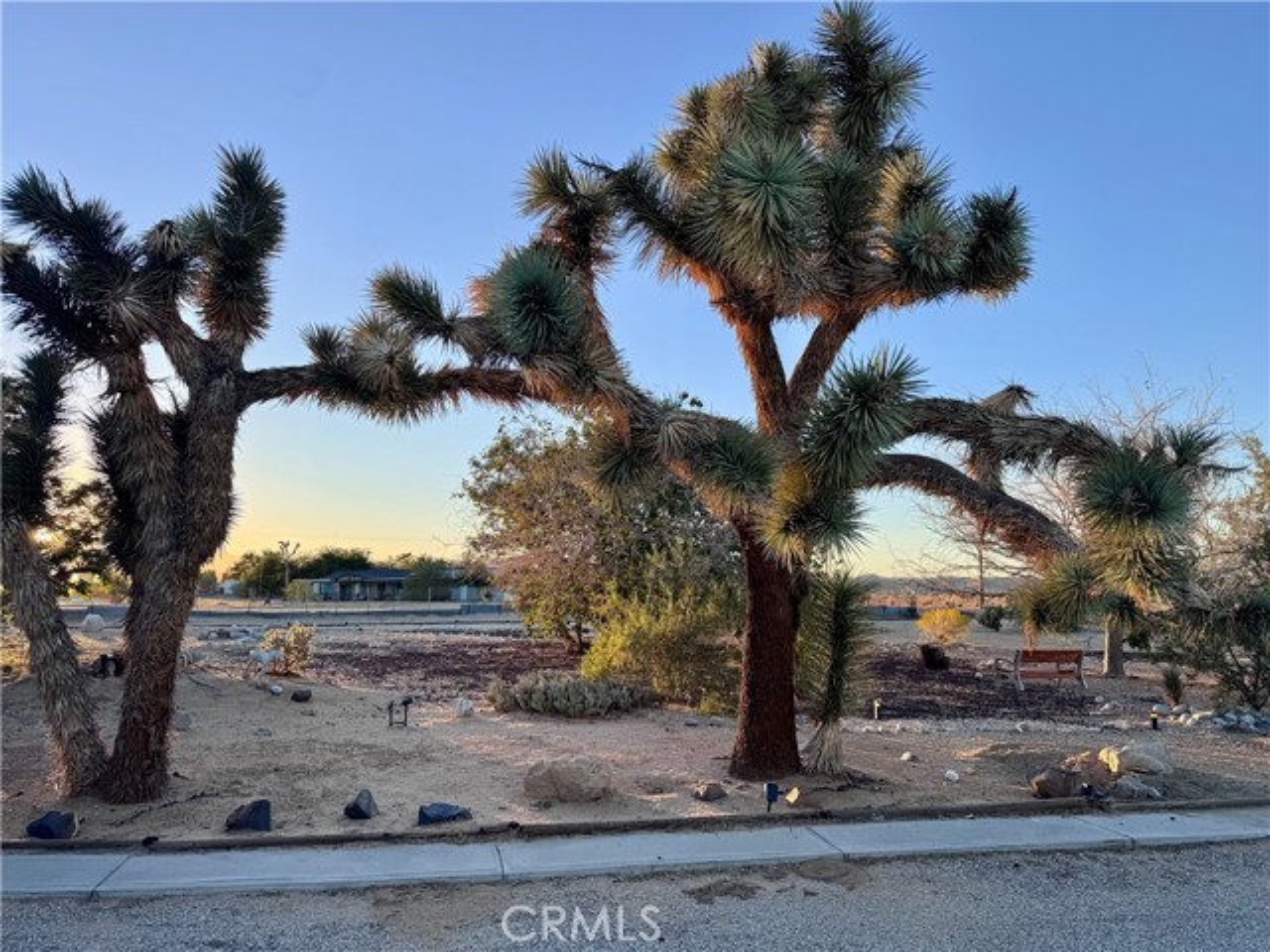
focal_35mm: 24
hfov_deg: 71.6
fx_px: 881
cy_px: 476
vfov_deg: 56.8
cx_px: 635
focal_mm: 6.76
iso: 80
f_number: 1.78
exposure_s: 1/1261
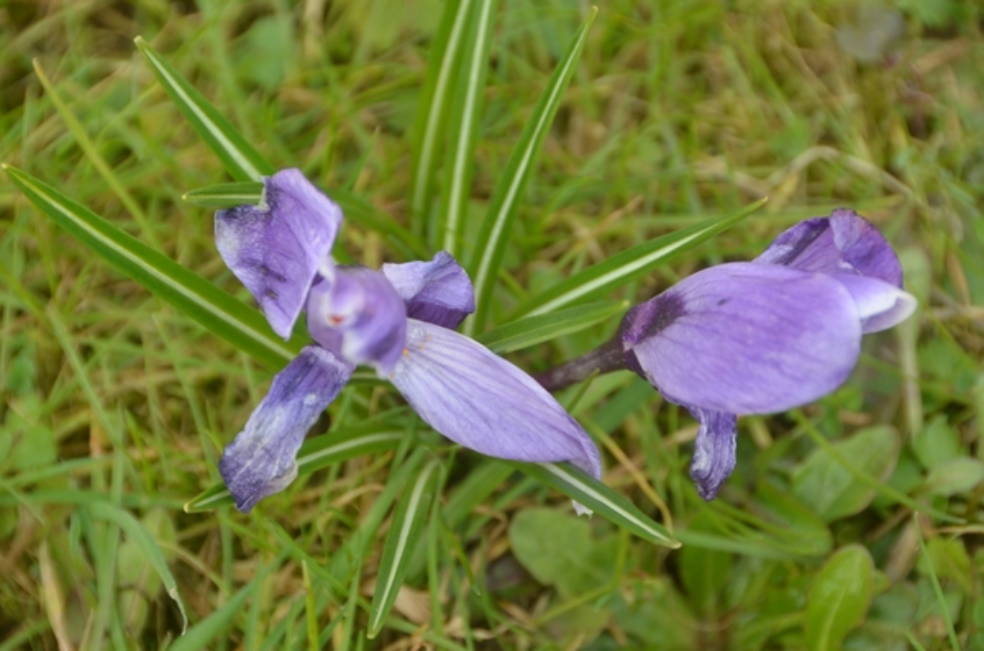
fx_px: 8180
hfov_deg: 6.9
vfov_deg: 4.6
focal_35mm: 300
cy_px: 326
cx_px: 492
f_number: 8
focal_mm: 200
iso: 280
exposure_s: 1/125
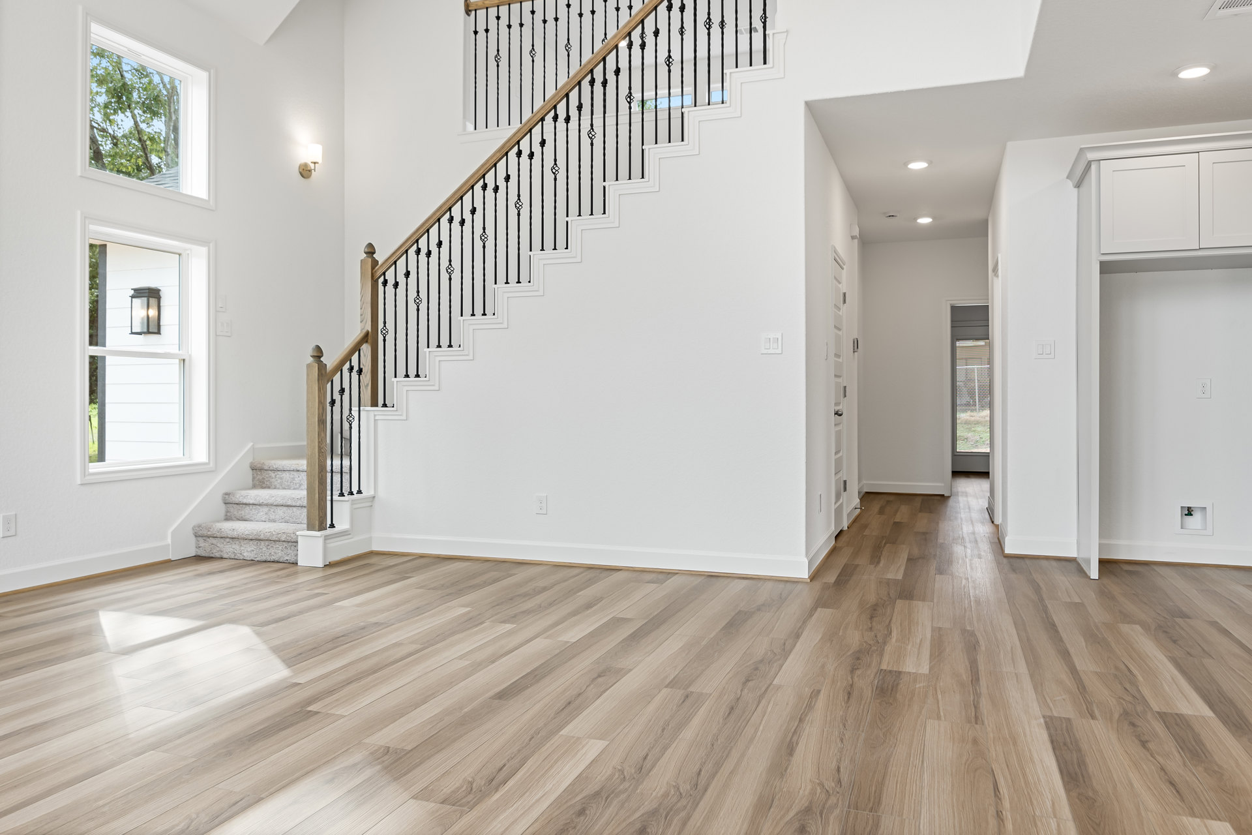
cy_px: 418
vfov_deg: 53.1
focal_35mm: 24
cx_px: 626
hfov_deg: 73.7
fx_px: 835
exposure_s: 1/40
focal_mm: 16
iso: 100
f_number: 3.2
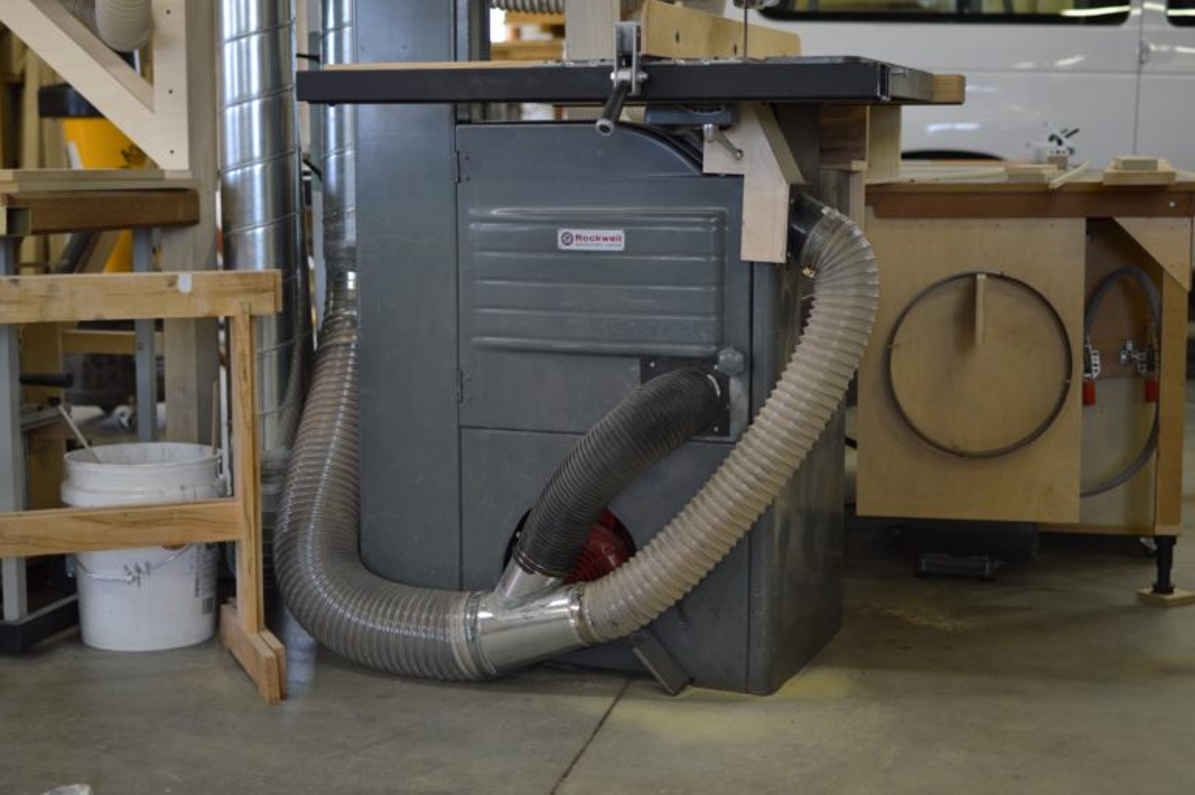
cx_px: 598
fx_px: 1742
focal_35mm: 52
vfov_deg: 25.7
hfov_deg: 37.9
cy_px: 398
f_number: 1.8
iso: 200
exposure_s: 1/80
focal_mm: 35
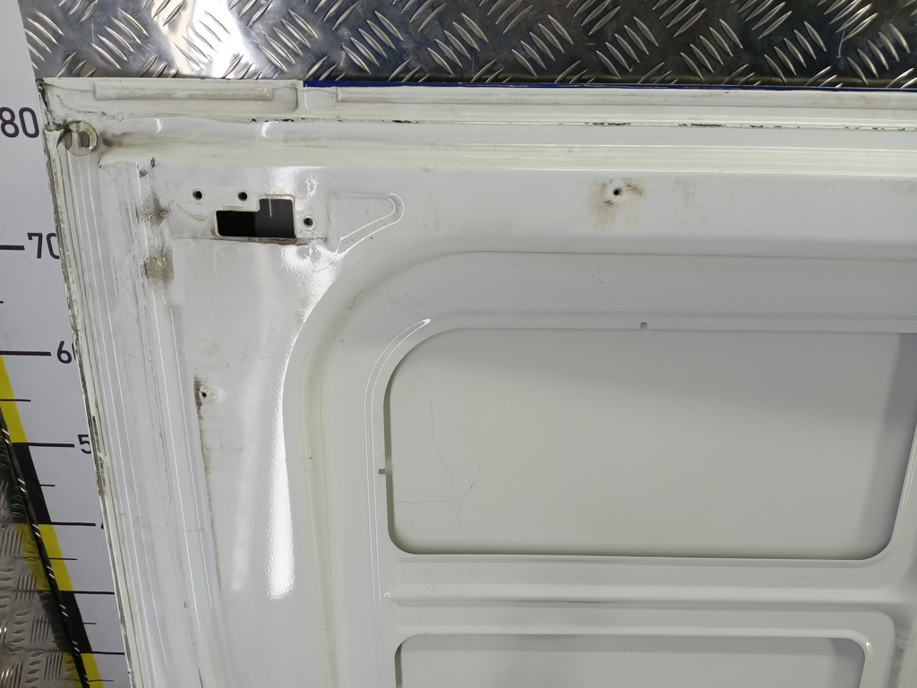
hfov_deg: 73.9
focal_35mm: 23
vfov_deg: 58.9
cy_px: 344
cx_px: 458
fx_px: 609
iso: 129
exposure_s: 1/100
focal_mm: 4.11
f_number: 1.6
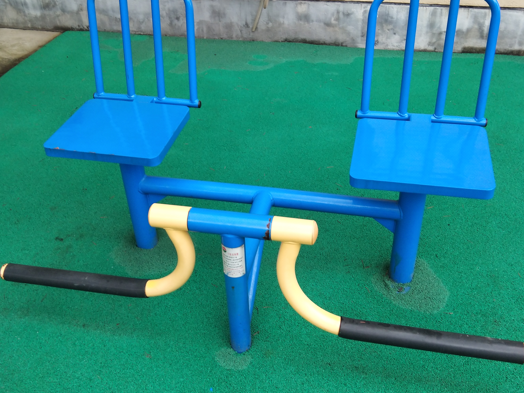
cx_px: 258
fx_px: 636
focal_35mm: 42
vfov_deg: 34.4
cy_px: 201
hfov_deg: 44.8
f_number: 2.2
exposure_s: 1/100
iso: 50
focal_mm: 3.69
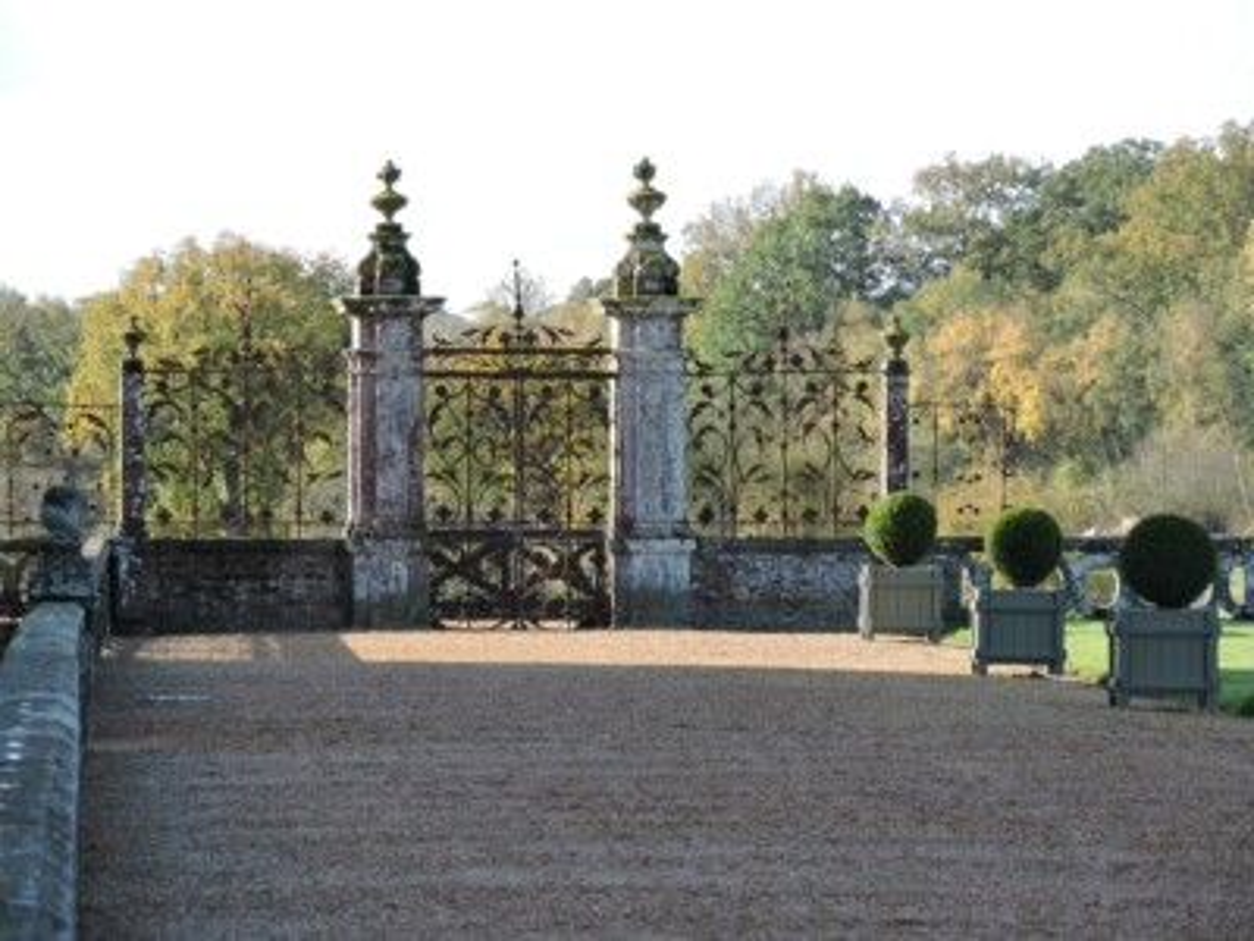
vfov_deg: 5.4
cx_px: 627
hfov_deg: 7.2
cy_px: 470
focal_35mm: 275
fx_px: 9962
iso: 125
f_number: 4.7
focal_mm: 49.1
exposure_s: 1/200
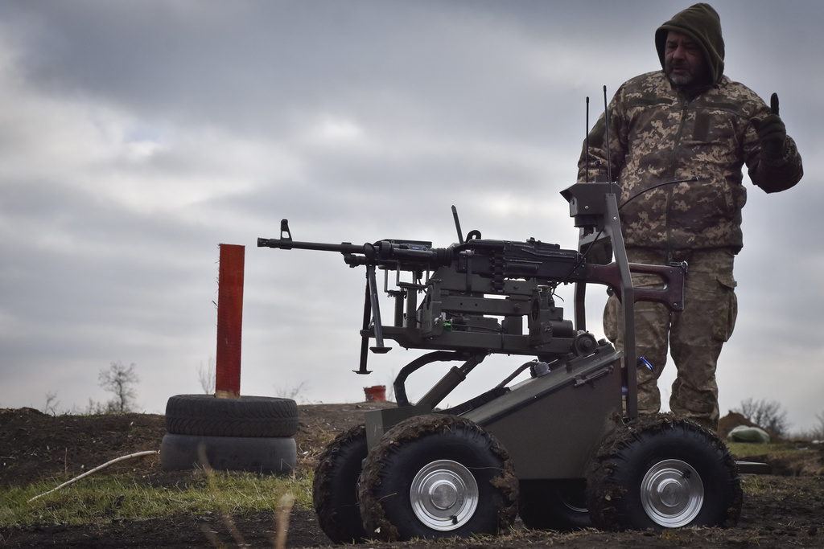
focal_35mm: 72
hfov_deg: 28.1
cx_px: 412
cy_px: 274
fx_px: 1648
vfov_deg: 18.9
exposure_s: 1/3200
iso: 500
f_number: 6.3
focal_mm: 48
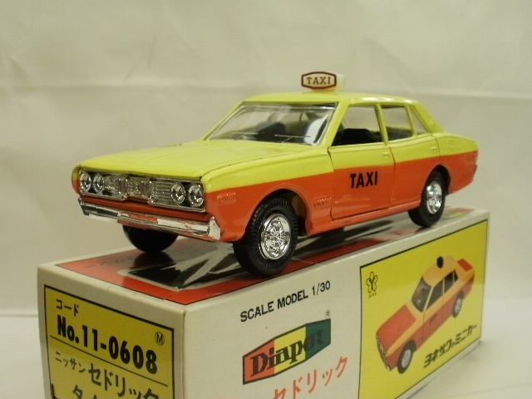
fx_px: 676
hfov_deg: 42.9
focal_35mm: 44
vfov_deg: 32.9
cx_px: 266
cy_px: 200
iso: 125
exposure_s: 1/25
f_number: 4
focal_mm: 7.7
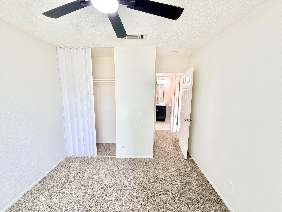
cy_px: 106
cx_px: 141
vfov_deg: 85.7
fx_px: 114
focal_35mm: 14
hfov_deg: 102.1
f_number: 2.2
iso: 160
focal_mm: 2.22
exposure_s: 1/120
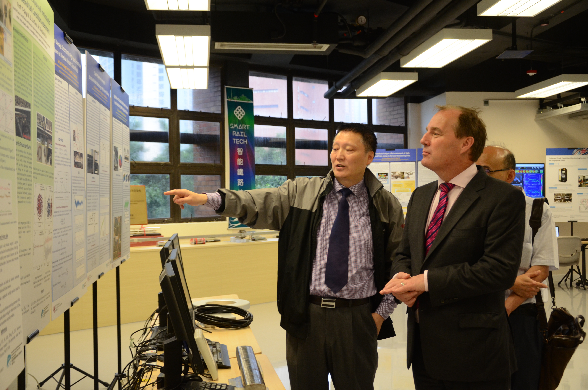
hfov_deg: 46.5
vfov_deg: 31.8
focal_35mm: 42
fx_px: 685
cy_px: 195
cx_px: 294
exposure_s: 1/60
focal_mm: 28
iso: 800
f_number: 4
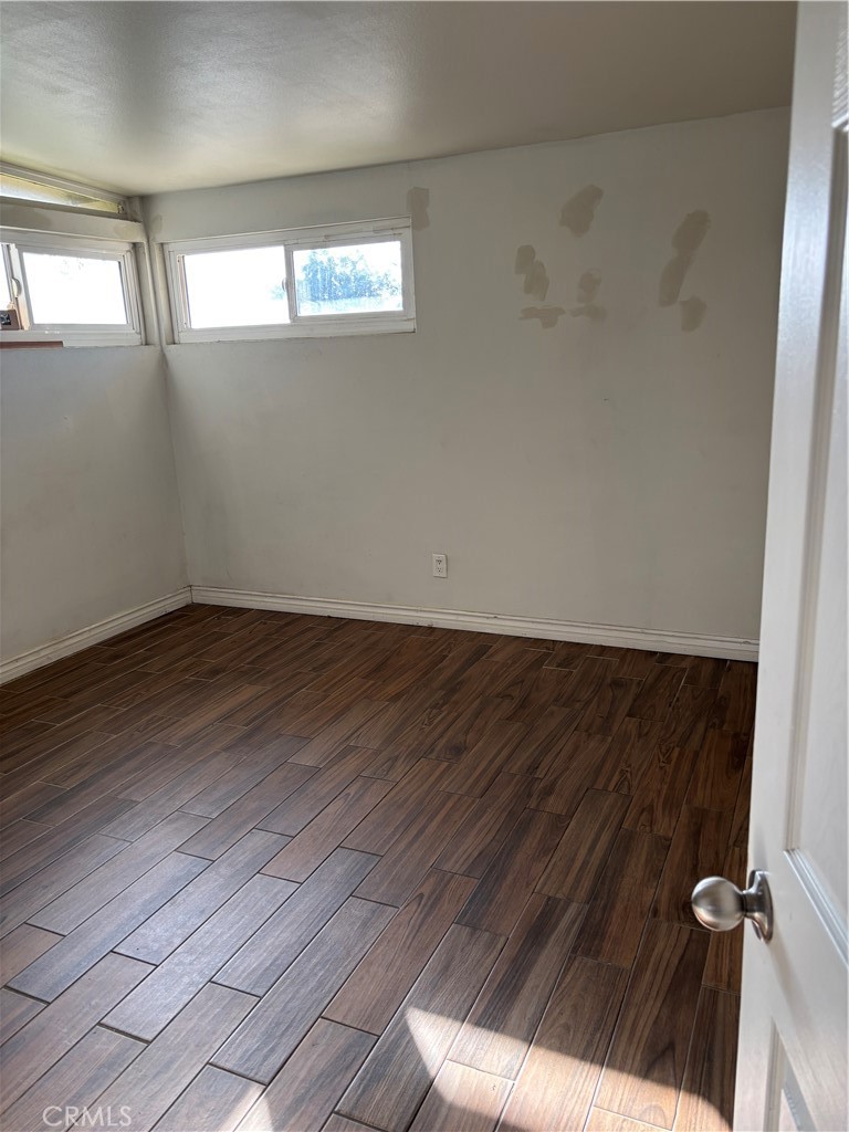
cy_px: 566
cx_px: 424
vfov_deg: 67.3
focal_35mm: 26
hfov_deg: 53.1
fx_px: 850
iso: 80
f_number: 1.6
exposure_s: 1/121
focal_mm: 5.96
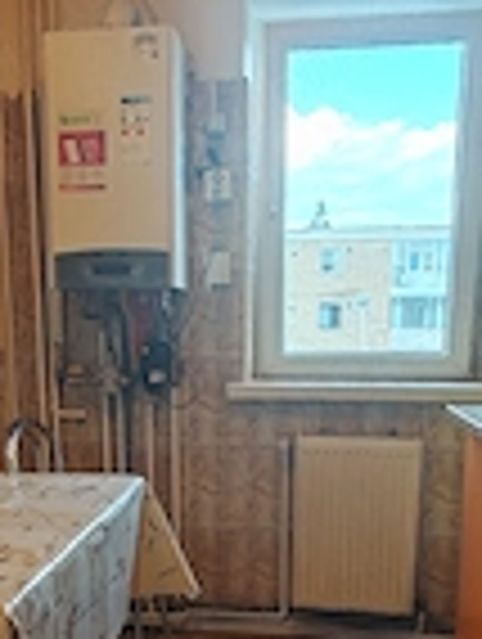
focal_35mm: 45
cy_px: 472
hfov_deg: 32.1
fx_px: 833
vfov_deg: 40.9
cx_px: 176
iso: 64
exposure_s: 1/33
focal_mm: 1.96
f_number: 2.2
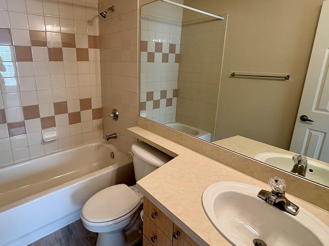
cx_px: 139
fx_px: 190
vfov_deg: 65.7
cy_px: 106
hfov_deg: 81.2
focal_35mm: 20
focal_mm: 2.22
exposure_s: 1/60
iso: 160
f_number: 2.2
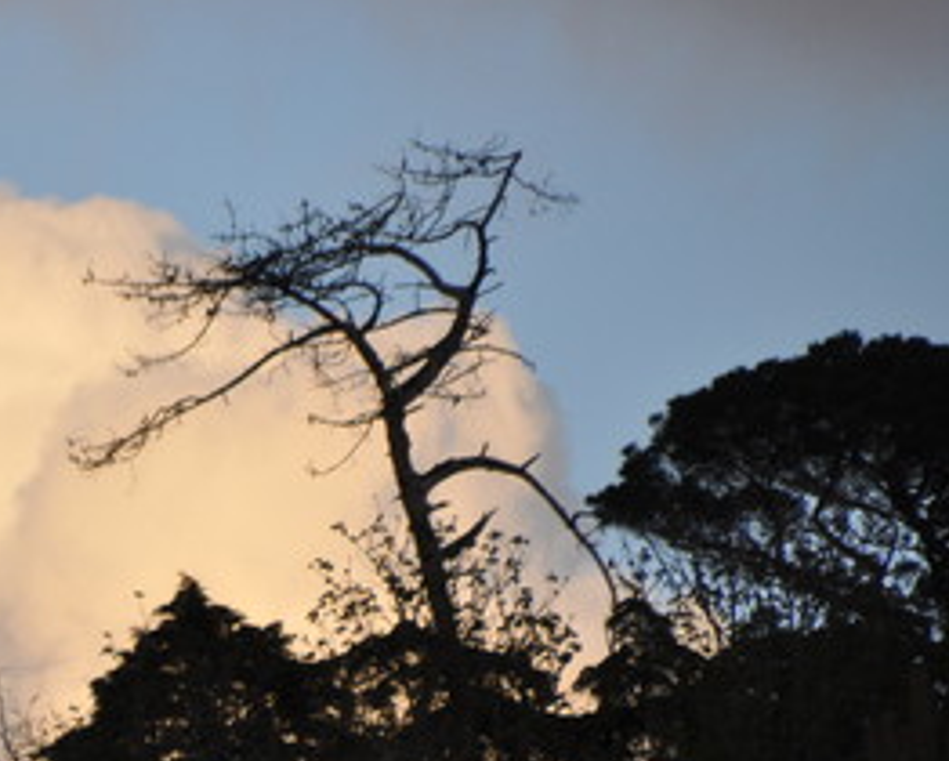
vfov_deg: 2.3
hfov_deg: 2.9
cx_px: 94
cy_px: 388
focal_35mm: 670
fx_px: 18832
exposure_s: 1/500
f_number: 6.3
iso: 280
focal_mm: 250
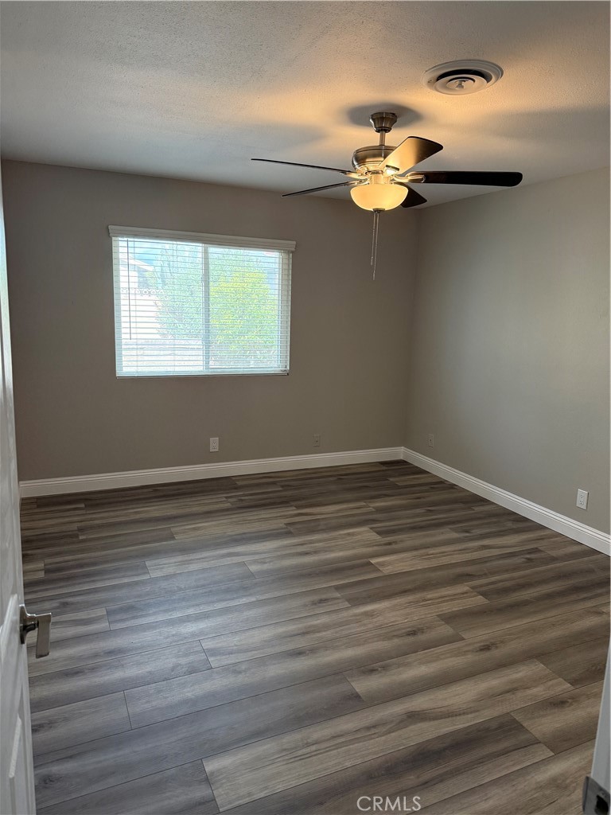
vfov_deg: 71.6
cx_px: 306
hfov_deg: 56.8
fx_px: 565
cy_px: 408
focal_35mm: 24
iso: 200
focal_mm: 6.76
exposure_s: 1/155
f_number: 1.78
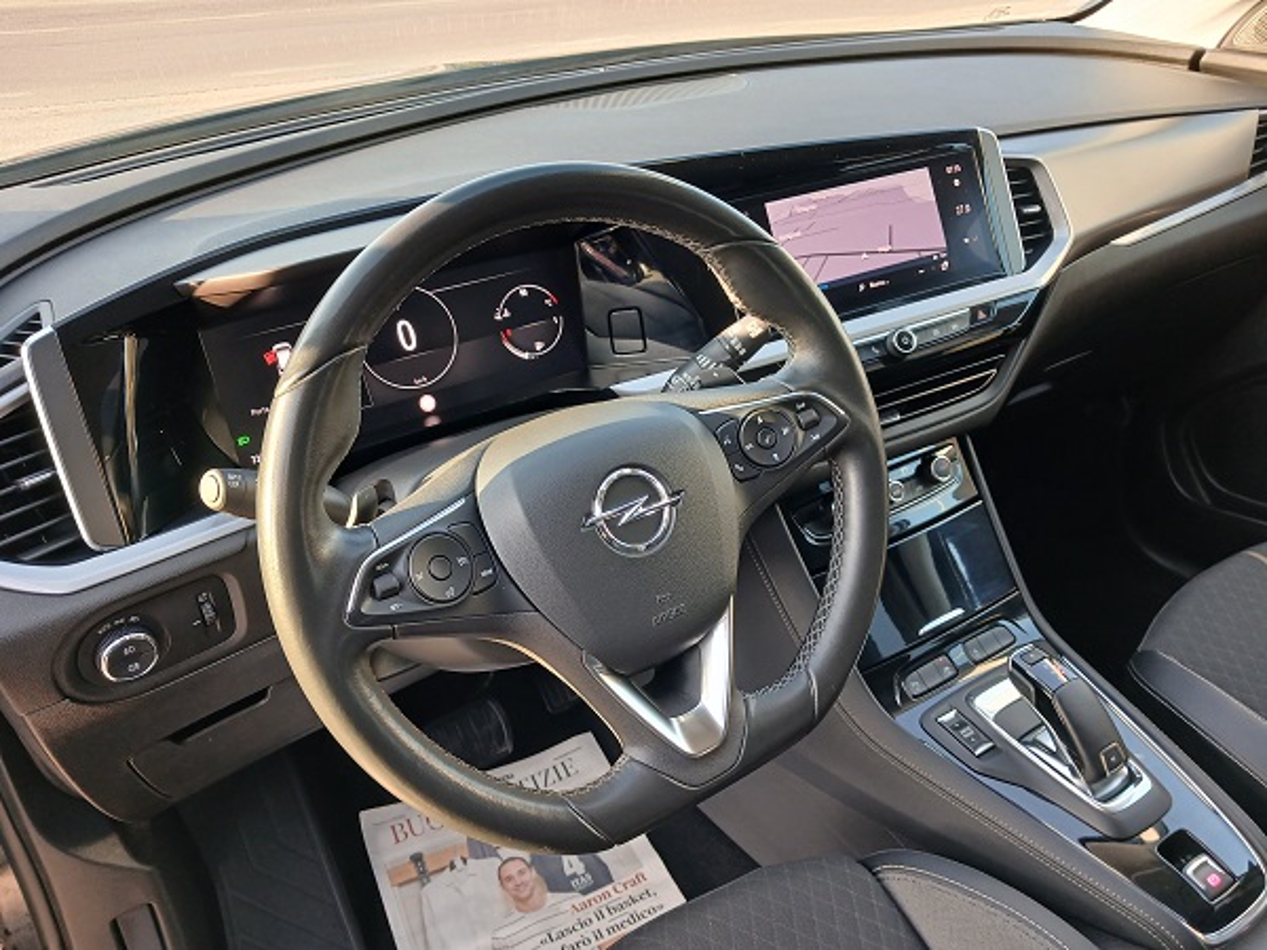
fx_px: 988
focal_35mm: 27
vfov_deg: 51.4
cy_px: 475
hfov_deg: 65.3
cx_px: 634
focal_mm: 3.98
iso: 80
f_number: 1.8
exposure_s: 1/50
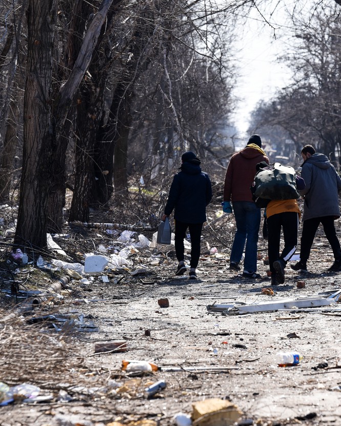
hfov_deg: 6.3
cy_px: 213
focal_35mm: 247
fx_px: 3115
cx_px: 213
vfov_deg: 7.8
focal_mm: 175
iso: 320
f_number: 6.3
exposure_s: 1/800
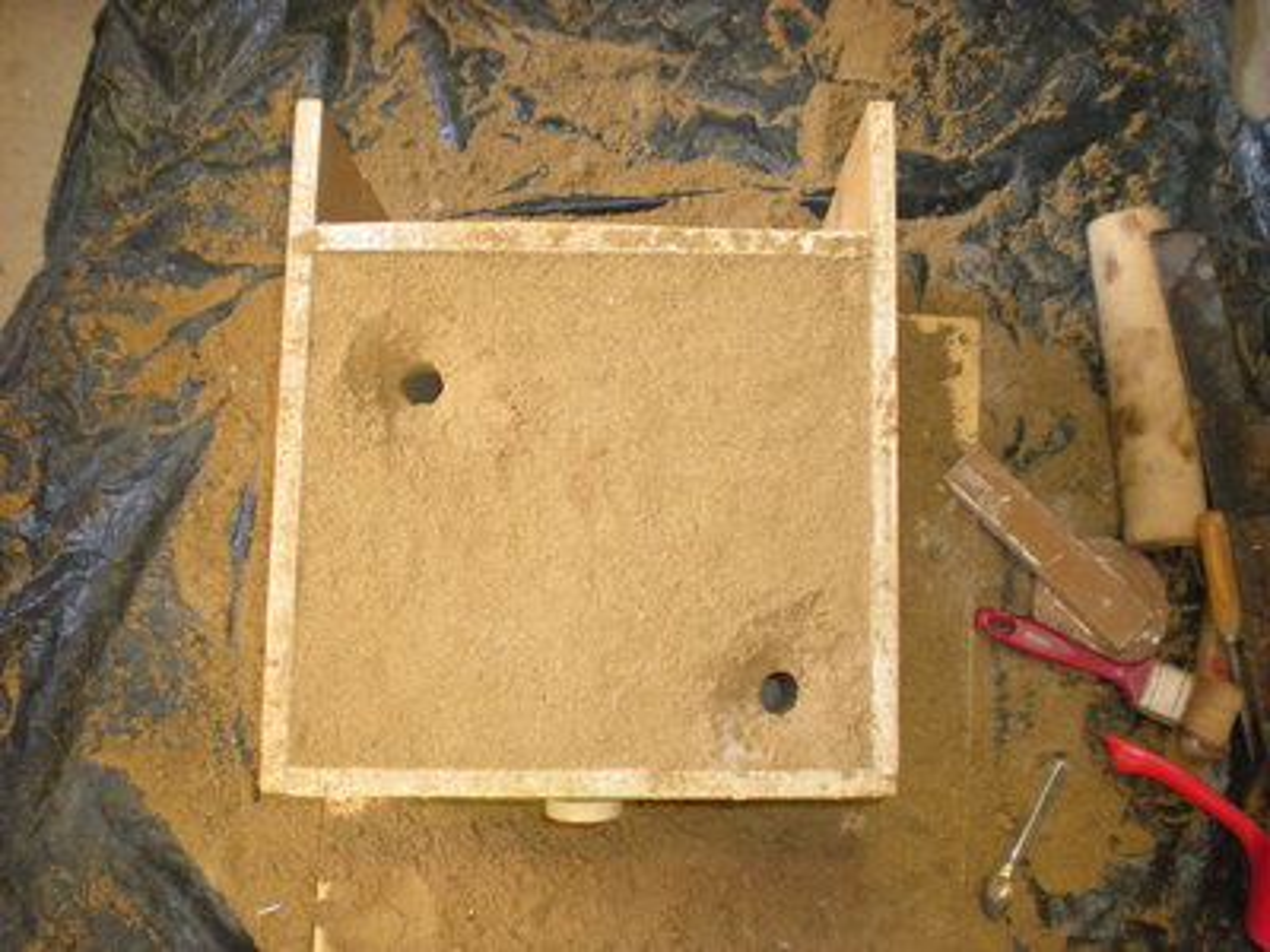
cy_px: 476
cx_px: 635
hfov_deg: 49.0
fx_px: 1394
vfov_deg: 37.7
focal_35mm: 38
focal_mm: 6.3
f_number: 3.1
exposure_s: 1/8
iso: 306
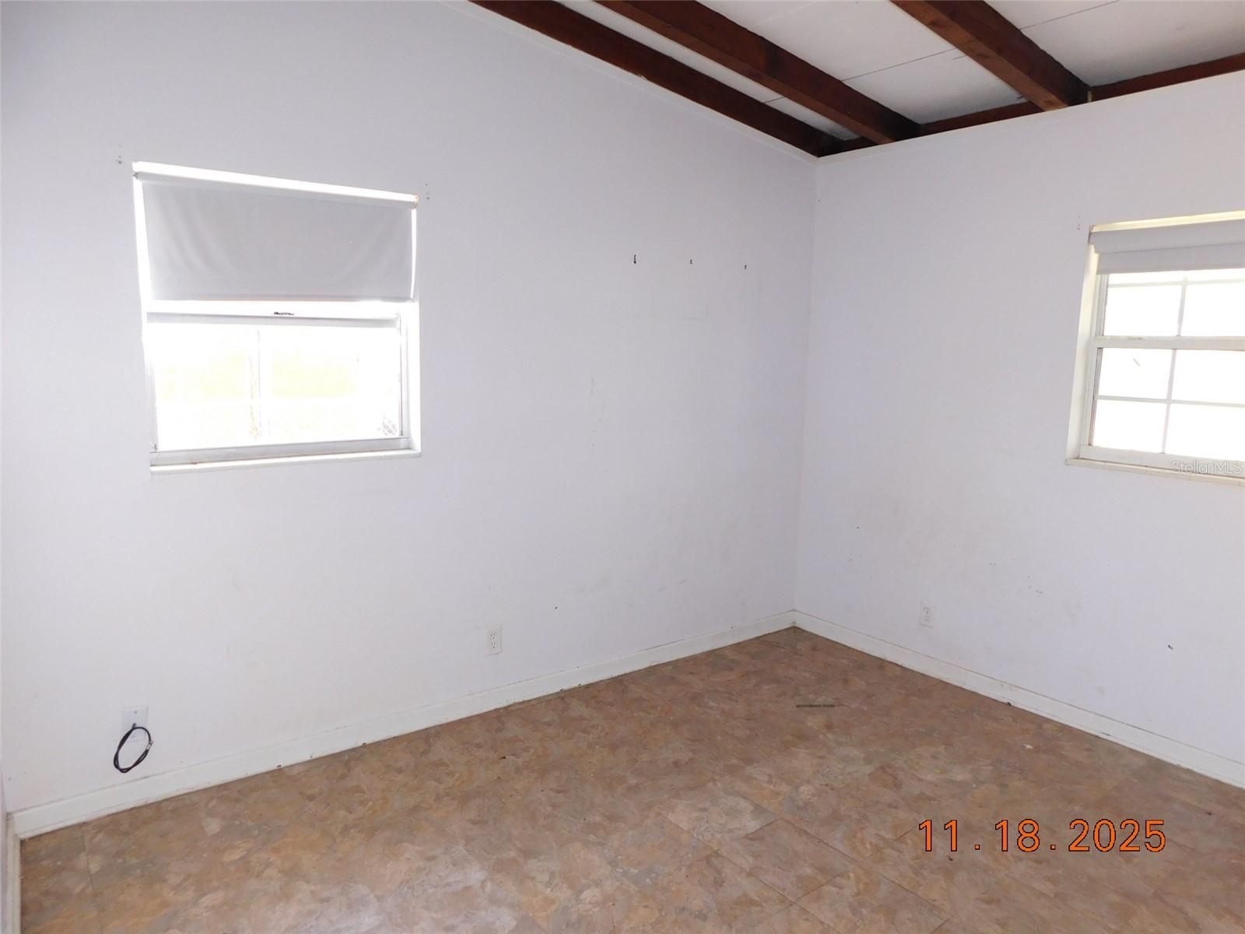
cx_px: 622
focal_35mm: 23
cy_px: 467
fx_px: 827
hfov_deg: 73.9
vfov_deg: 58.9
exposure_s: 1/30
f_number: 3
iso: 200
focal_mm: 4
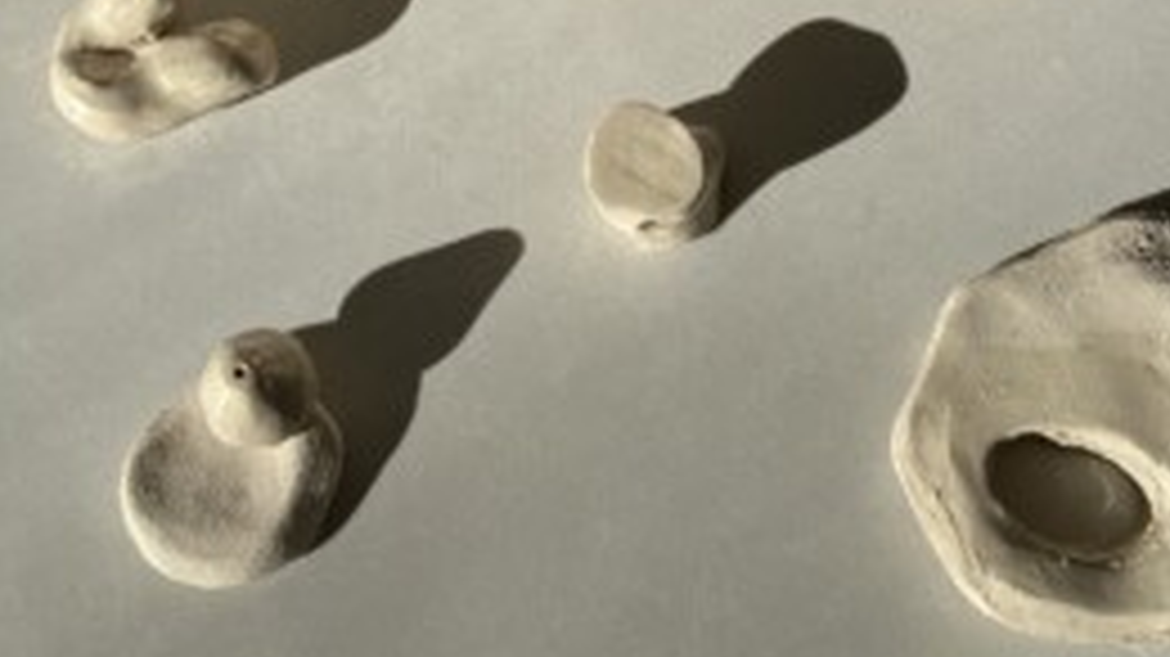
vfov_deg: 16.5
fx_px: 2202
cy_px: -61
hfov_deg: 29.8
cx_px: 587
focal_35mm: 71
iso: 64
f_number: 1.78
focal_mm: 6.86
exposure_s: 1/5000
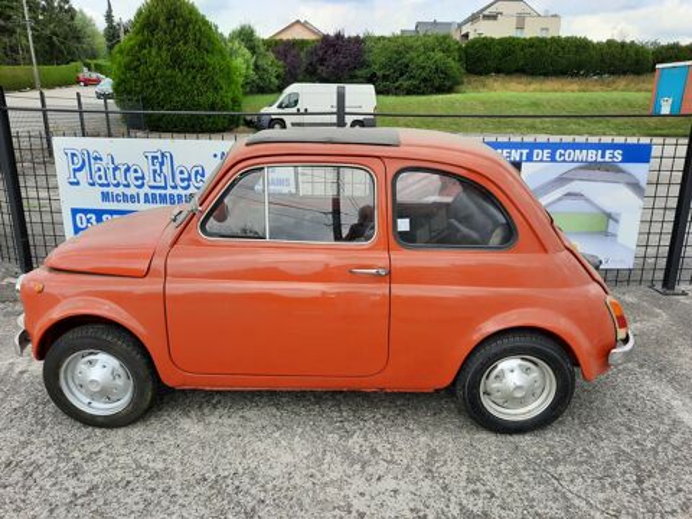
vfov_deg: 54.9
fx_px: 500
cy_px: 260
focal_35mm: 25
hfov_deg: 69.4
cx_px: 346
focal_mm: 4.6
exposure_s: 1/524
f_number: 2
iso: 32
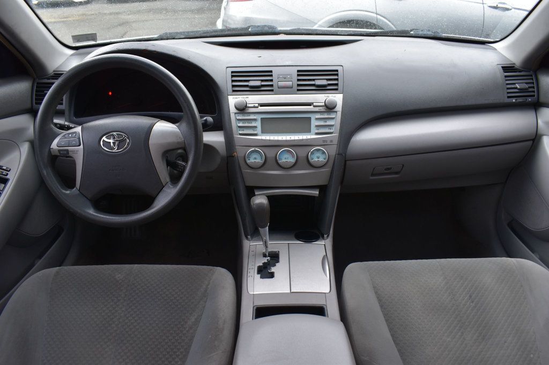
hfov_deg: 67.4
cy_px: 182
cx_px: 274
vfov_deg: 47.9
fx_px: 412
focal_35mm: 27
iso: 400
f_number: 8
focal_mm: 18
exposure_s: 1/80
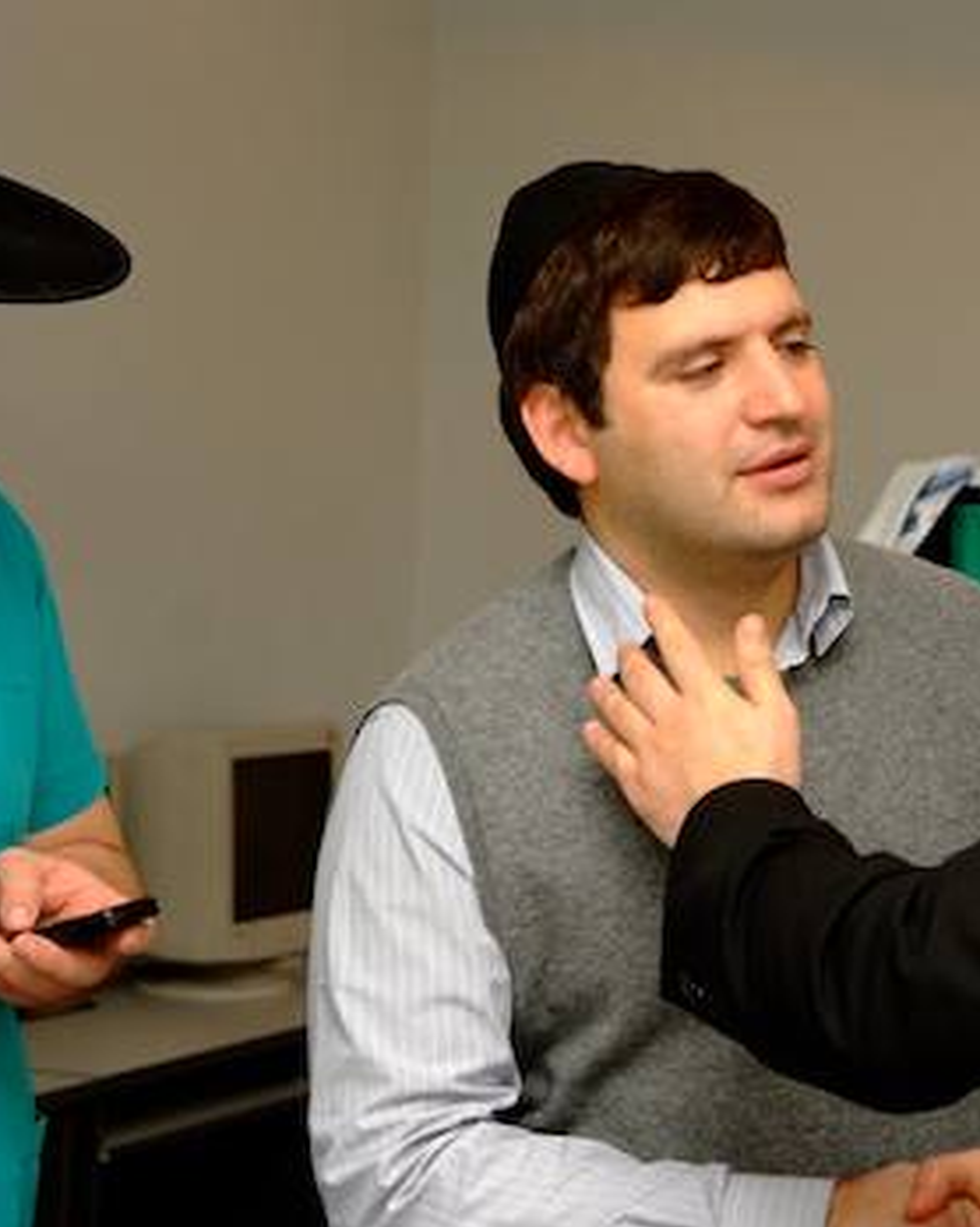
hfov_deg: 22.0
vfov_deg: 27.9
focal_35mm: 68
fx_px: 2468
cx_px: 848
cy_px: 614
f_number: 5
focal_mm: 32
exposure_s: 1/200
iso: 640
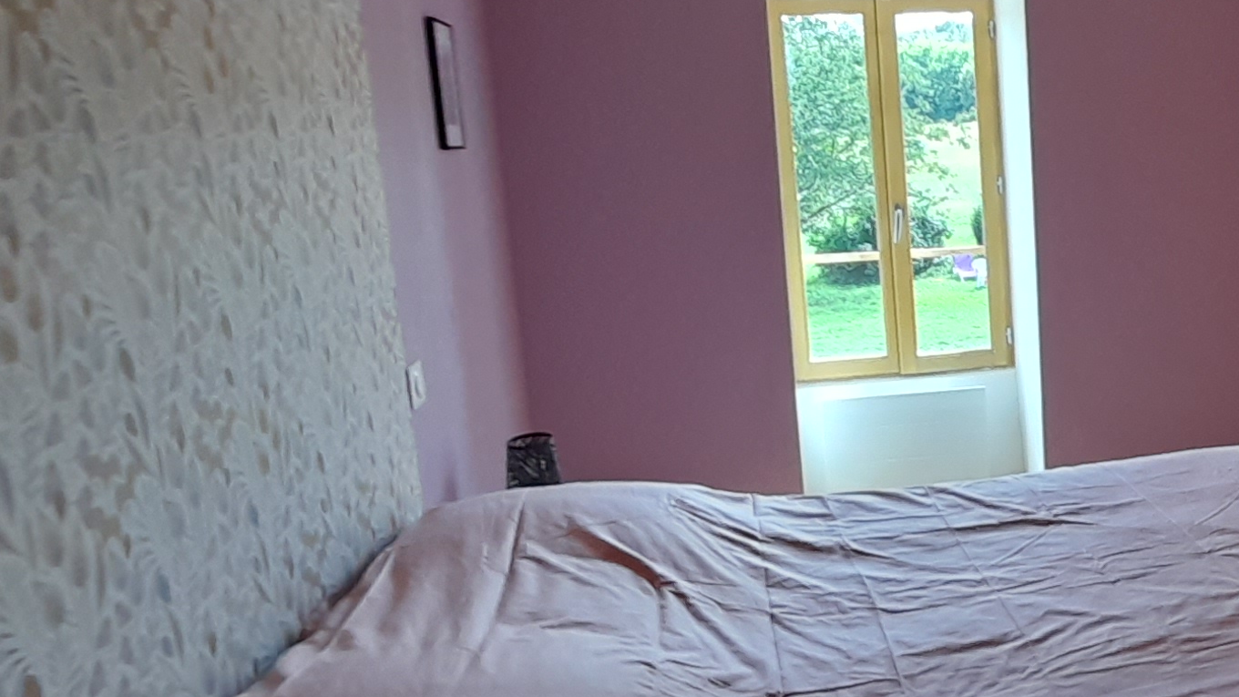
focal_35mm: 34
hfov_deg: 51.8
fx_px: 1117
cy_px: 301
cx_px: 1093
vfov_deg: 34.6
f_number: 2.2
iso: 125
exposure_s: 1/50
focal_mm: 1.42
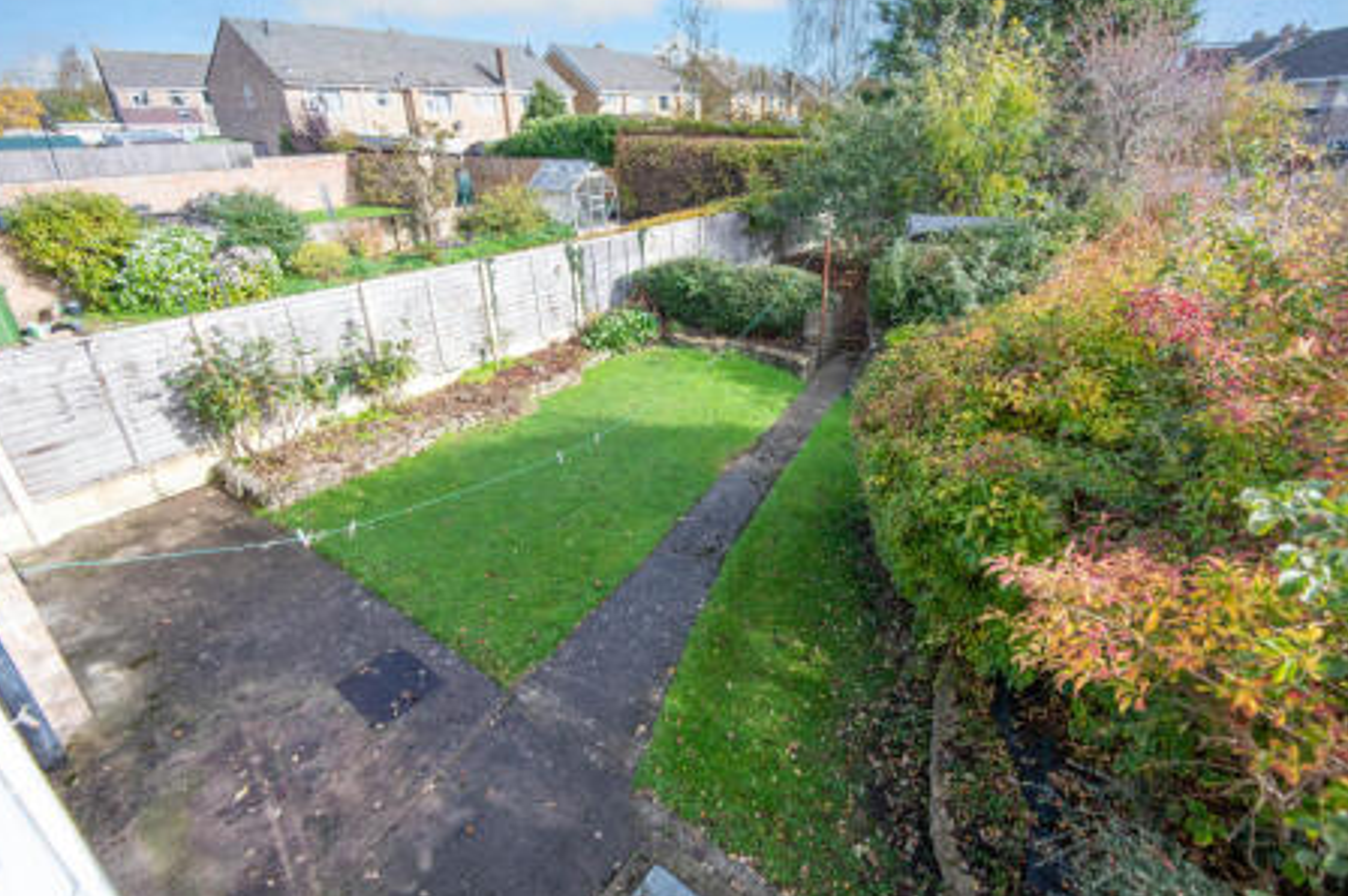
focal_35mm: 17
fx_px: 636
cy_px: 428
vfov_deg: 70.3
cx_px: 695
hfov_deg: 93.3
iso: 400
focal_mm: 16
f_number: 6.3
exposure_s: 1/1000
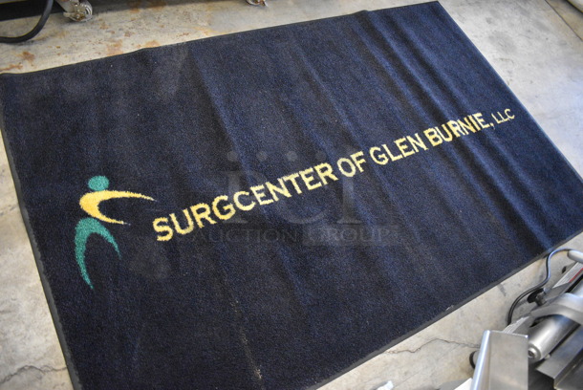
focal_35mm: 27
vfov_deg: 48.0
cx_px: 292
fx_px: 438
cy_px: 195
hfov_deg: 67.3
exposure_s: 1/125
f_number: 3.5
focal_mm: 18
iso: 5000
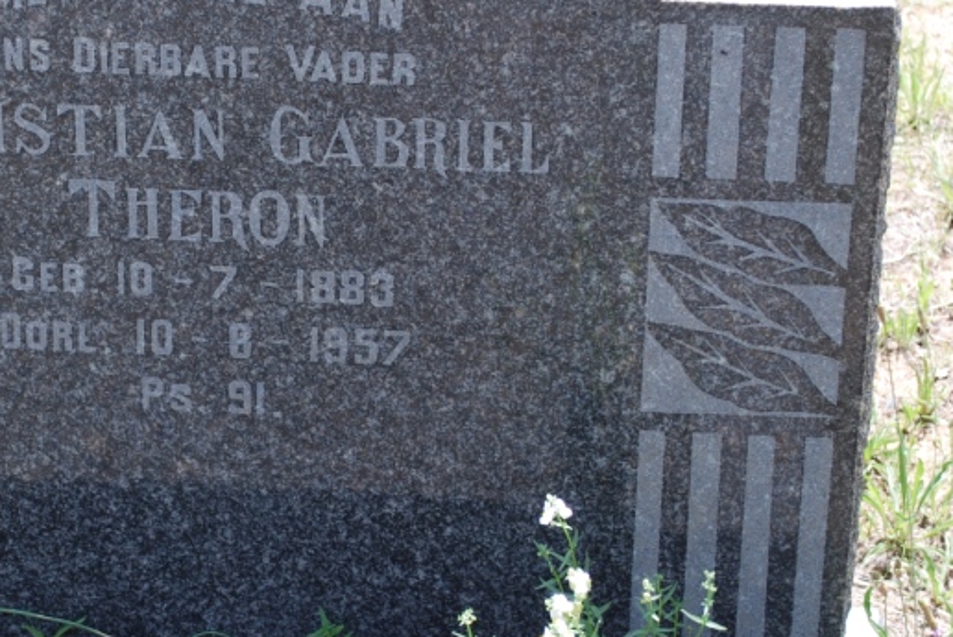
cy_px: 272
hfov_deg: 17.0
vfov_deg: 11.5
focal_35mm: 119
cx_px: 177
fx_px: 3153
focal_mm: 40
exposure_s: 1/125
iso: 100
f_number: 5.6
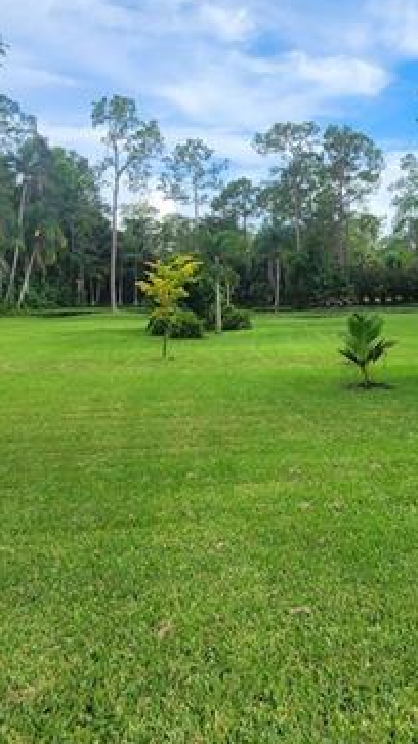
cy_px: 285
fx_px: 592
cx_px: 291
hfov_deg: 38.3
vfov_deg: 63.5
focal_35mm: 30
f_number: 2.2
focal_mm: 2.2
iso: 50
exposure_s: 1/1437
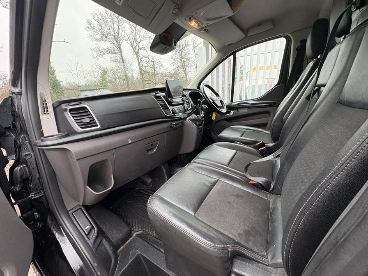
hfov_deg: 102.1
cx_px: 184
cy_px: 138
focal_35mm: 14
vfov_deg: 85.7
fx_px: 149
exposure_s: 1/60
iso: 250
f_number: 2.2
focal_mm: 2.22
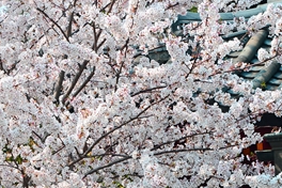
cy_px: 200
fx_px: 3556
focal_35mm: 454
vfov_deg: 3.0
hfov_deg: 4.5
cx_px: 150
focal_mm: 150
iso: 200
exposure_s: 1/250
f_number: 8
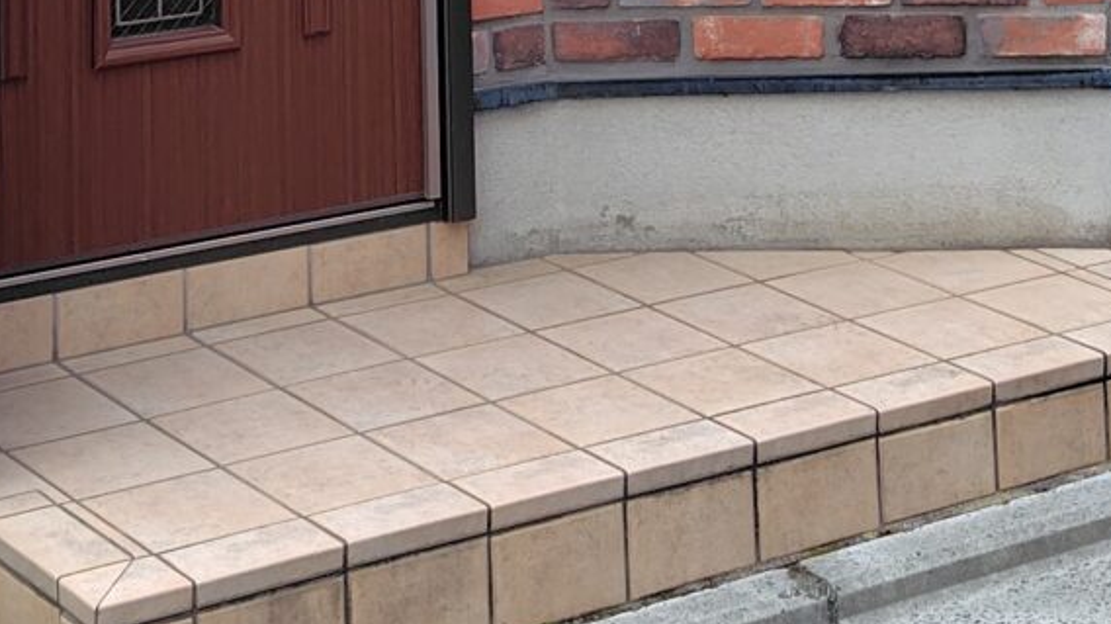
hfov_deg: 18.9
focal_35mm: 113
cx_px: 452
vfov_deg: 9.2
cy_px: -1058
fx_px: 3328
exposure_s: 1/190
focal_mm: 5.6
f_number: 1.9
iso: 50
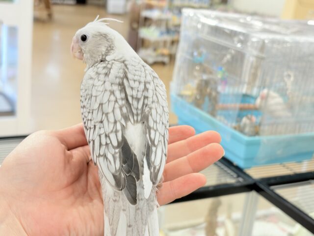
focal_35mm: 52
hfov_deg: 36.8
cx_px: 157
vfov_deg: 28.0
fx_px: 472
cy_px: 118
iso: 40
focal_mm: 5.96
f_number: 1.6
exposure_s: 1/50
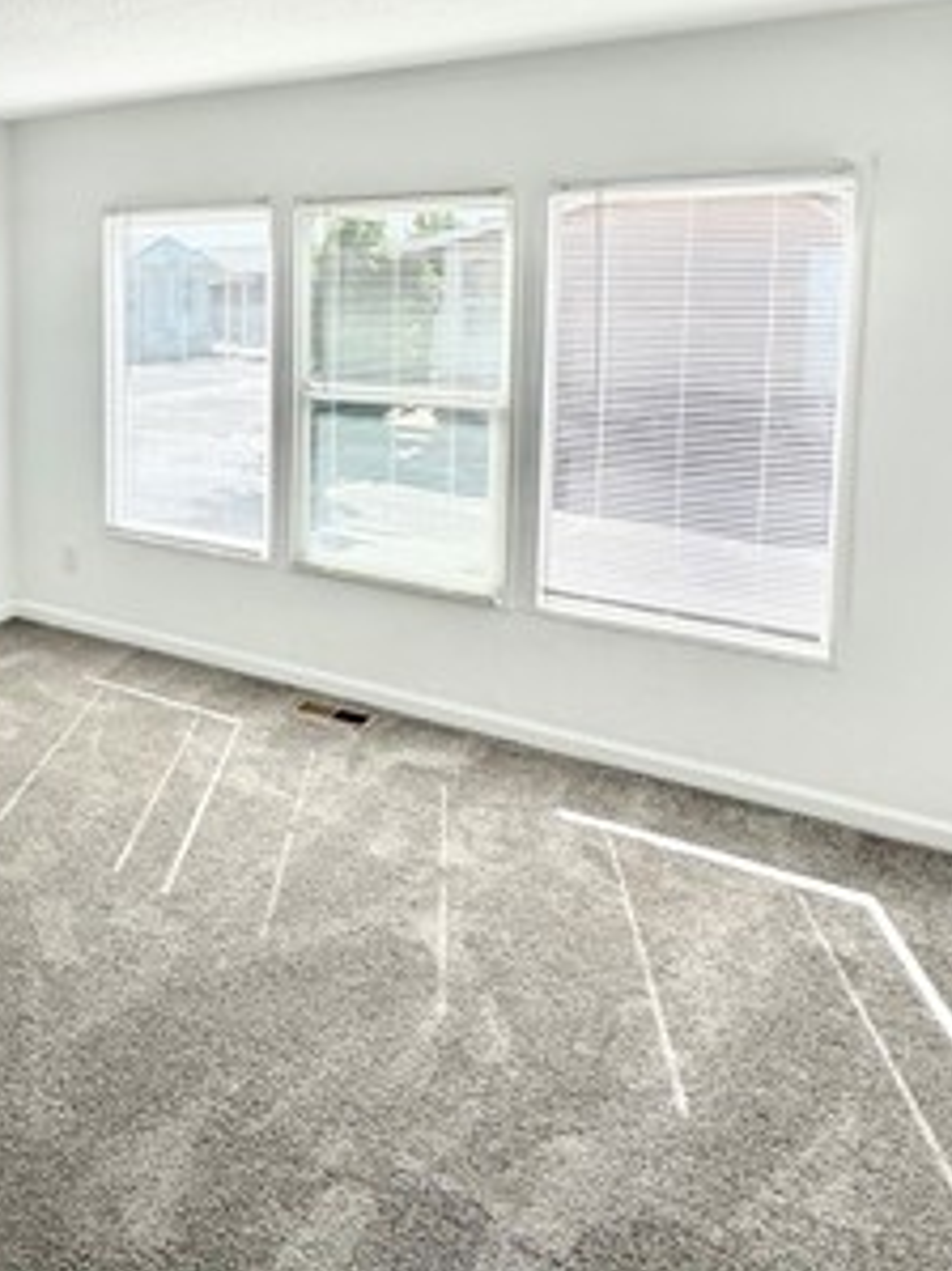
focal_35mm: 30
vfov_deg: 57.7
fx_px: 1101
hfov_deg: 40.9
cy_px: 361
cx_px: 4
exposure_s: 1/700
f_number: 2.2
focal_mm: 2.22
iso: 40
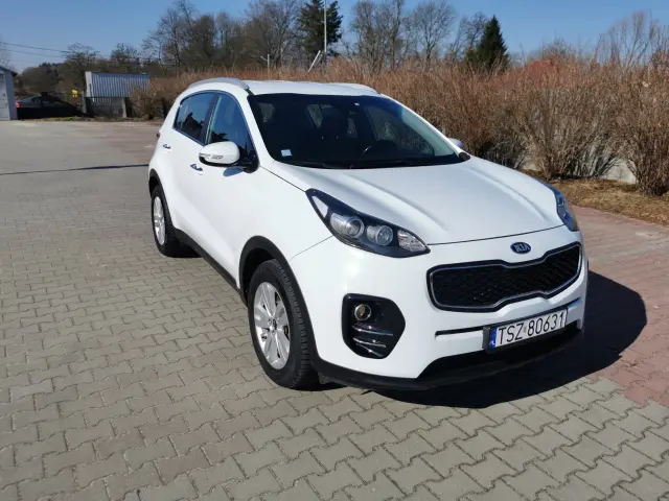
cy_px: 250
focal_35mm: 27
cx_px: 334
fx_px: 522
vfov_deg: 51.4
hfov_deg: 65.3
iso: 50
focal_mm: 5.56
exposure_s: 1/7463
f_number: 1.6
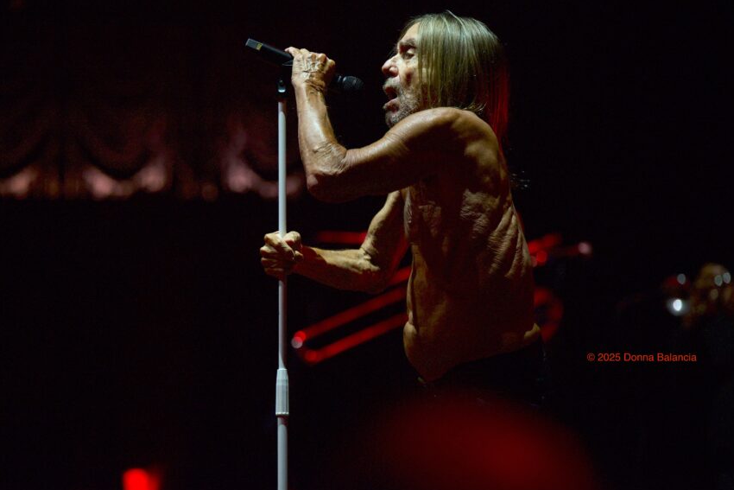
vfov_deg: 6.4
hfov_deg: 9.6
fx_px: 4384
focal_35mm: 215
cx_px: 352
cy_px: 234
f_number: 4
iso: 3200
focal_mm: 200
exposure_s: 1/200
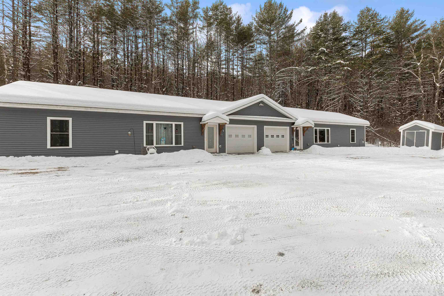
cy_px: 148
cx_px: 222
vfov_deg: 77.3
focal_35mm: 15
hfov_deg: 100.4
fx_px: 185
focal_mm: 10
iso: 100
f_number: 9
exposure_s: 1/160
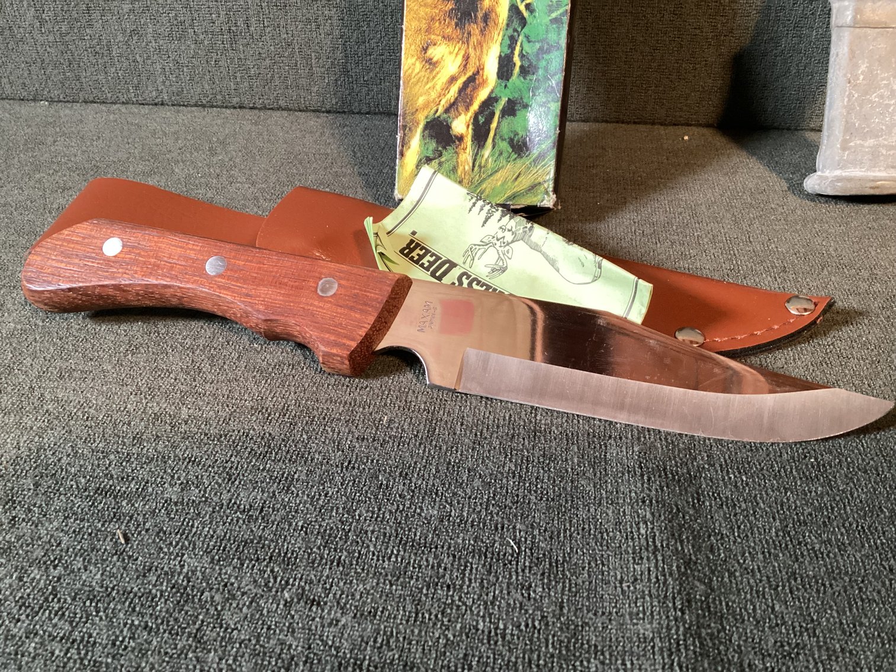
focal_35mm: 31
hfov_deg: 58.3
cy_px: 336
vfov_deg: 45.4
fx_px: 802
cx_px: 448
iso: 320
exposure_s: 1/40
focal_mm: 3.3
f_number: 2.4
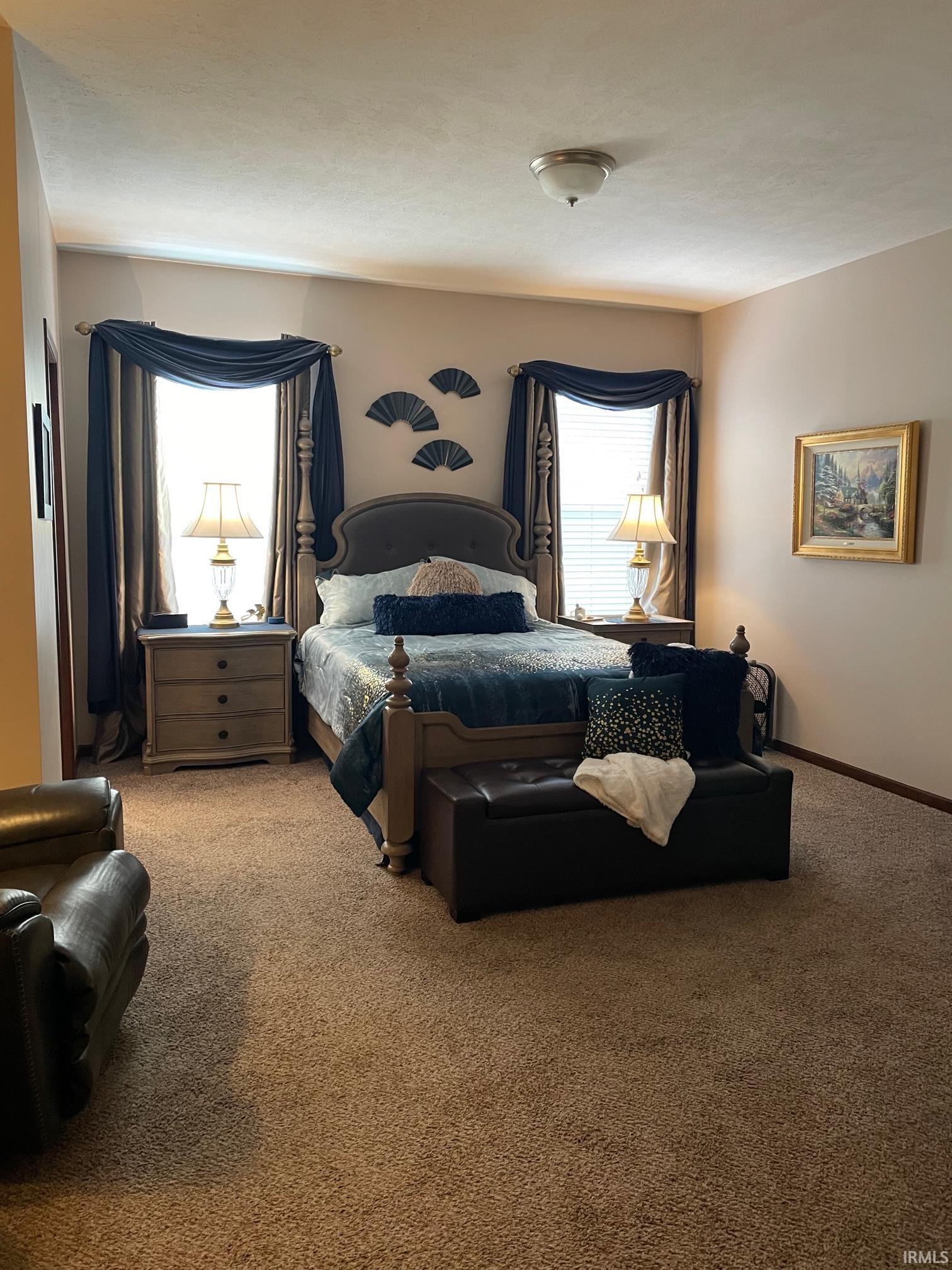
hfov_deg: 53.1
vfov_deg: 67.3
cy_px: 635
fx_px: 953
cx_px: 476
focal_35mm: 26
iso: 320
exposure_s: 1/60
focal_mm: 4.2
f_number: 1.6
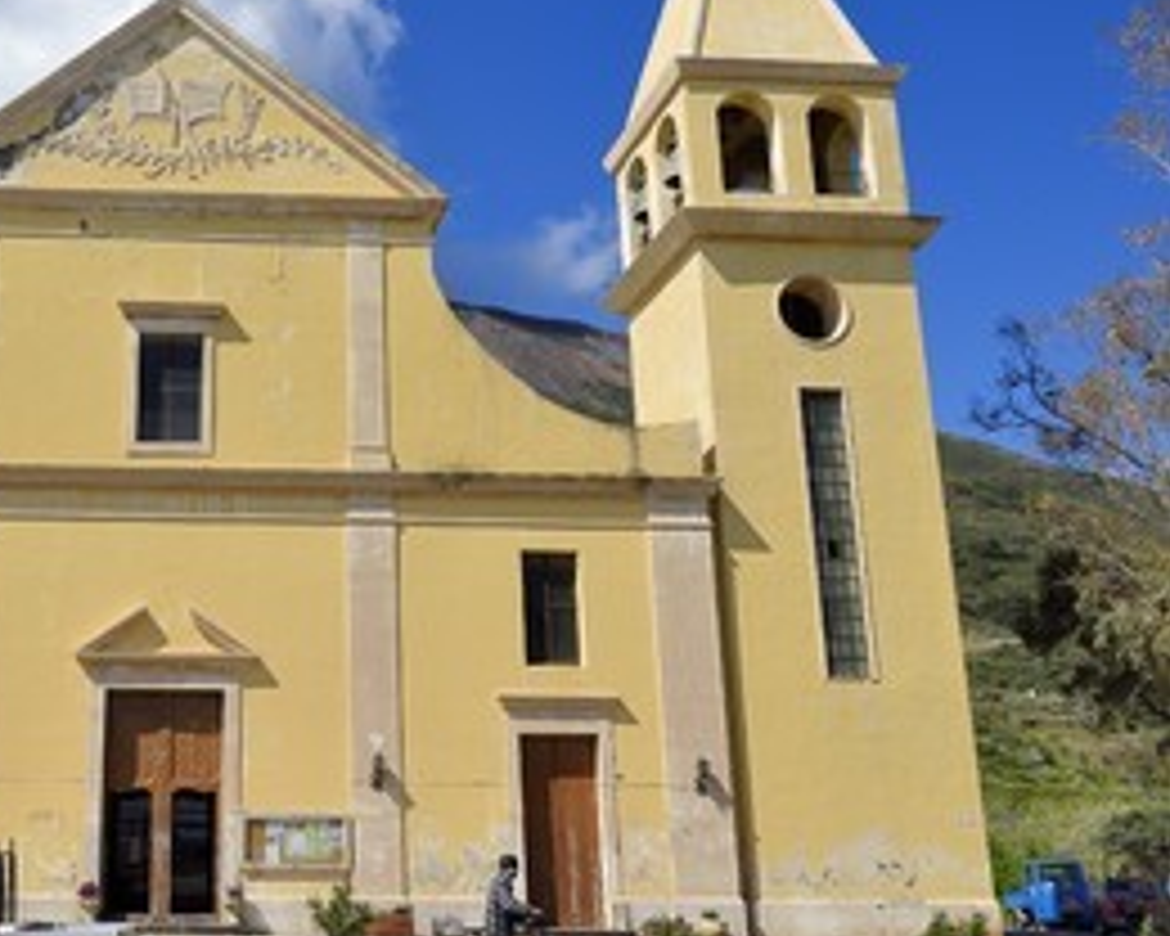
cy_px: 423
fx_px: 1524
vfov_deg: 34.1
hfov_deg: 40.3
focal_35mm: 44
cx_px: 230
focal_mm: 29
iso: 200
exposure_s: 1/200
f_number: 18
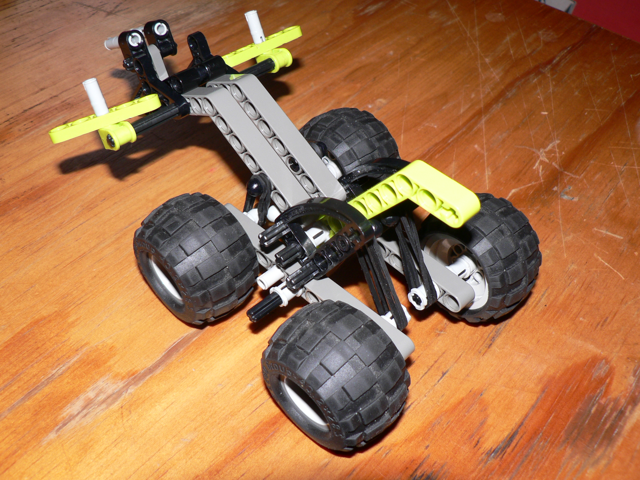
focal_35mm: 36
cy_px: 240
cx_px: 320
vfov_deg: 39.7
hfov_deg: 51.4
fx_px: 666
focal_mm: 6
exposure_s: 1/60
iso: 80
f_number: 2.8
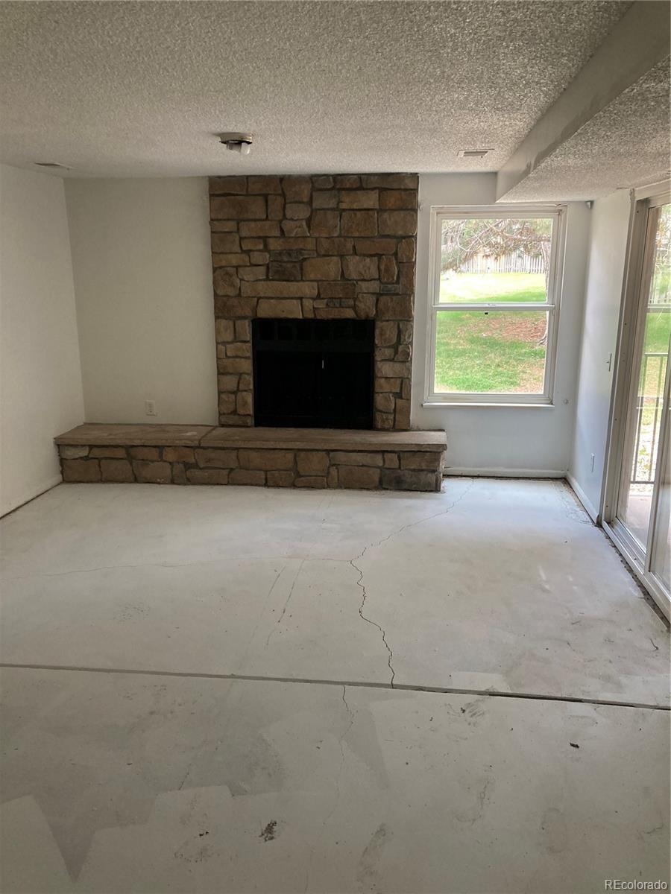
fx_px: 724
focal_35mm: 28
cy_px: 447
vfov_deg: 63.4
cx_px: 336
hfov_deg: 49.7
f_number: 1.8
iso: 100
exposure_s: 1/60
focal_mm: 3.99
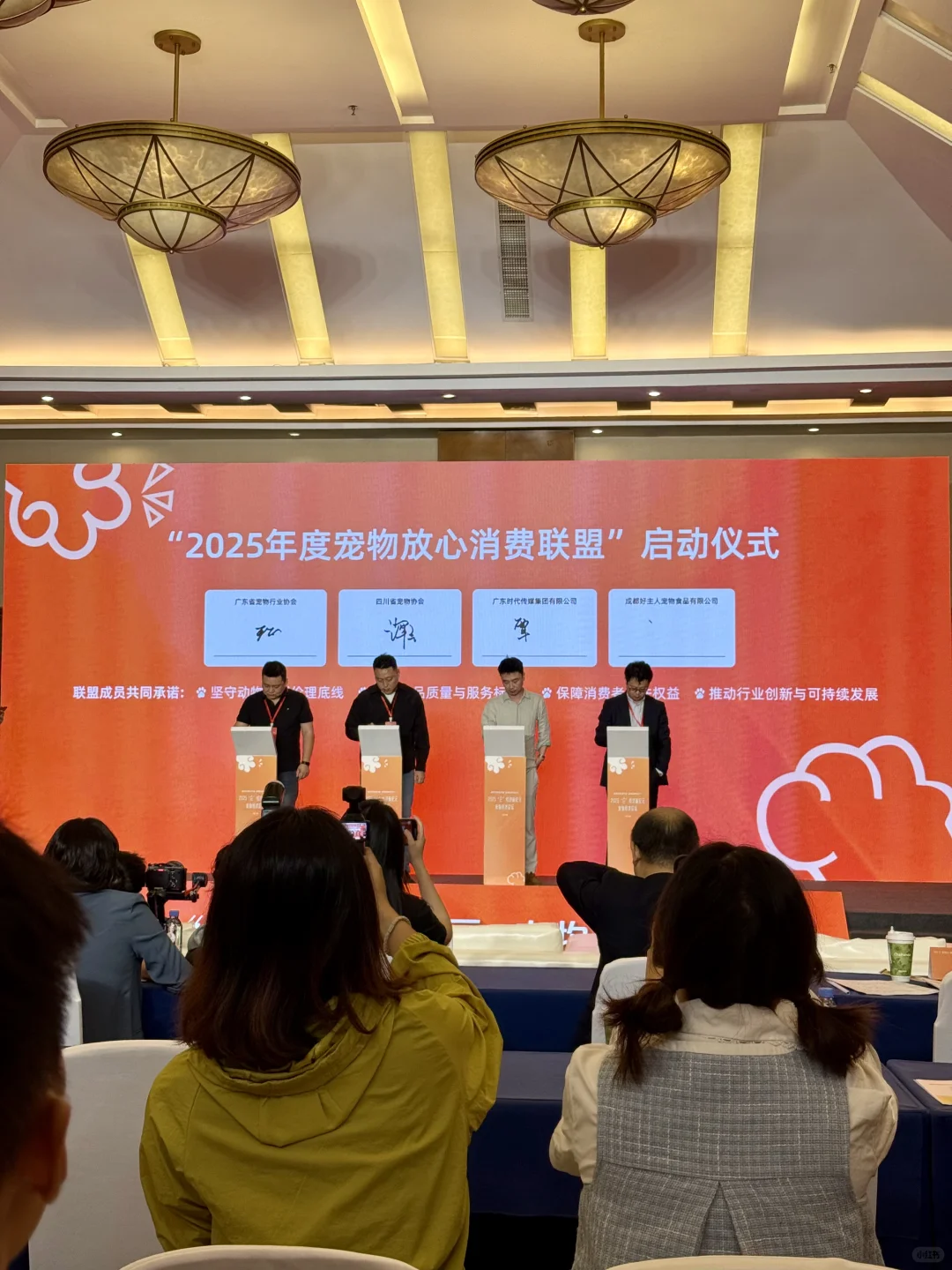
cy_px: 635
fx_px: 1760
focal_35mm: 48
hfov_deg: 30.3
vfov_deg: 39.7
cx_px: 476
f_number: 1.78
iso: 50
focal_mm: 6.76
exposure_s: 1/118
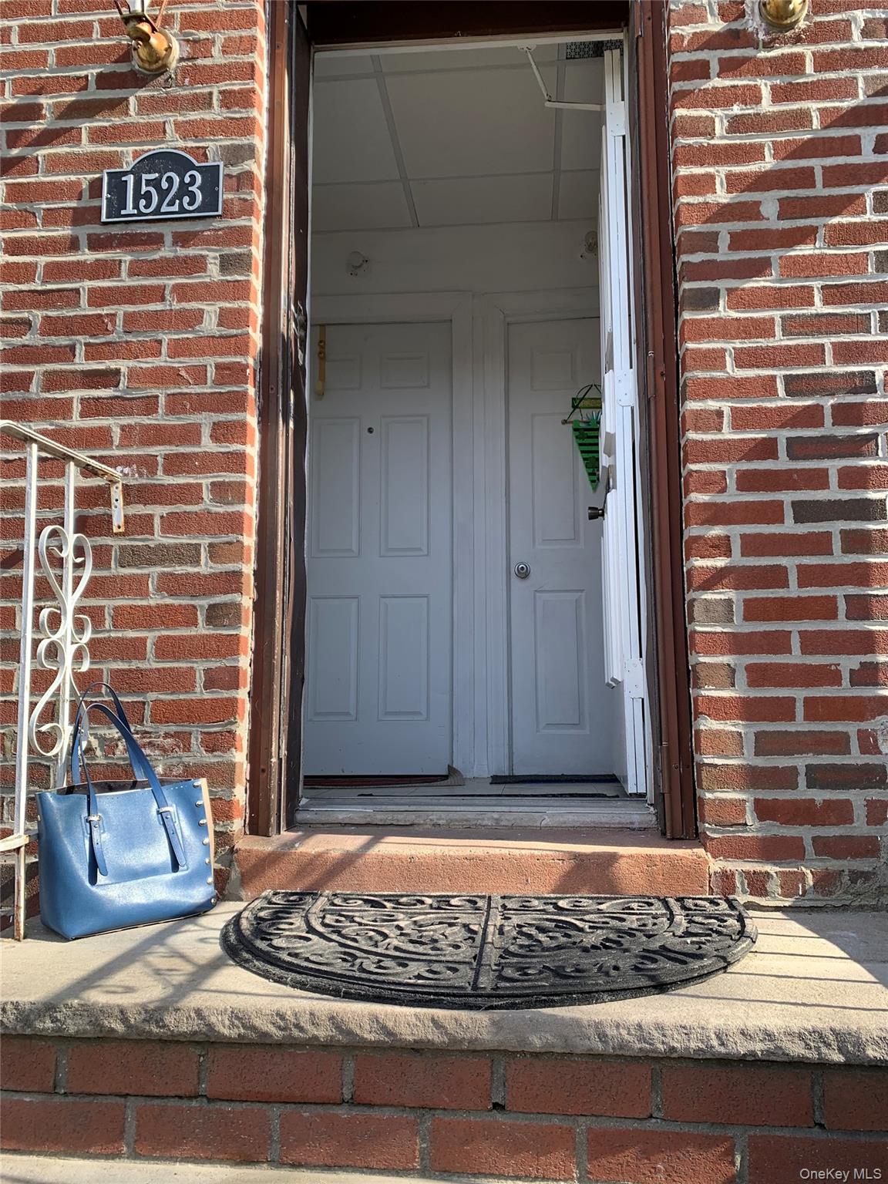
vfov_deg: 67.3
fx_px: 889
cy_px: 592
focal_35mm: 26
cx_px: 444
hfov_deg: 53.1
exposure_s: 1/485
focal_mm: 4.25
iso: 25
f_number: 1.8
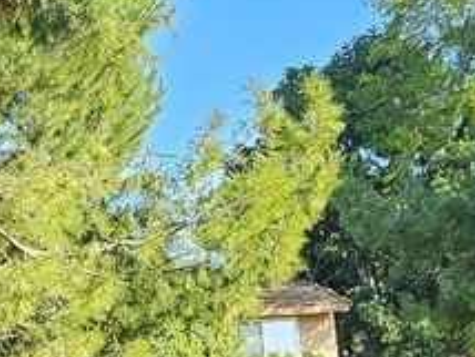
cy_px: 446
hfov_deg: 15.8
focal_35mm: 110
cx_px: -322
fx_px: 1511
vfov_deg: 13.1
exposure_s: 1/180
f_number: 1.7
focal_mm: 6.3
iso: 20
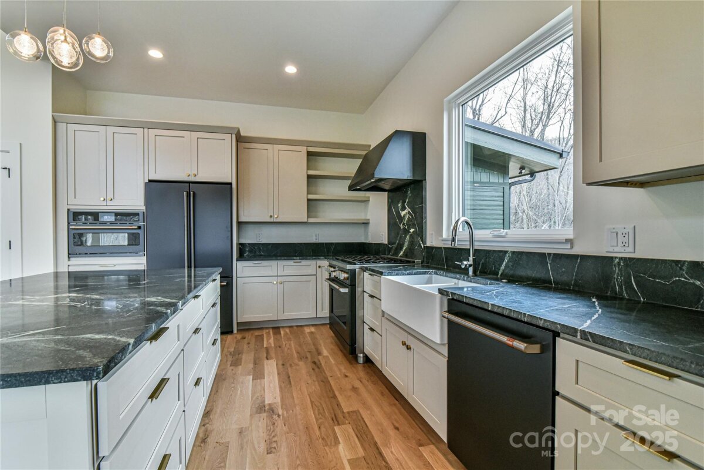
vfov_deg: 73.7
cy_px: 235
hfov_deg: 96.7
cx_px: 352
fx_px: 313
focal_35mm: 16
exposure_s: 1/200
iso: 1600
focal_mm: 16
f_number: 7.1
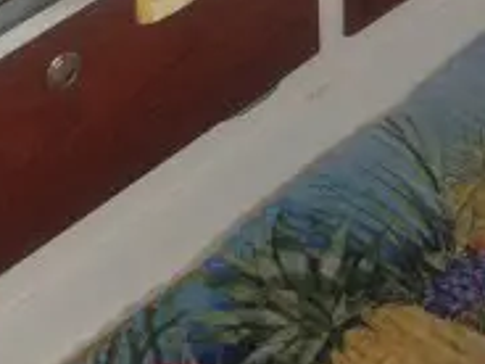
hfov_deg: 12.8
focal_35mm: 152
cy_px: -18
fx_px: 2130
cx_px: 509
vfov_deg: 9.7
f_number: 2.4
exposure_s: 1/60
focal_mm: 4.28
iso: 80
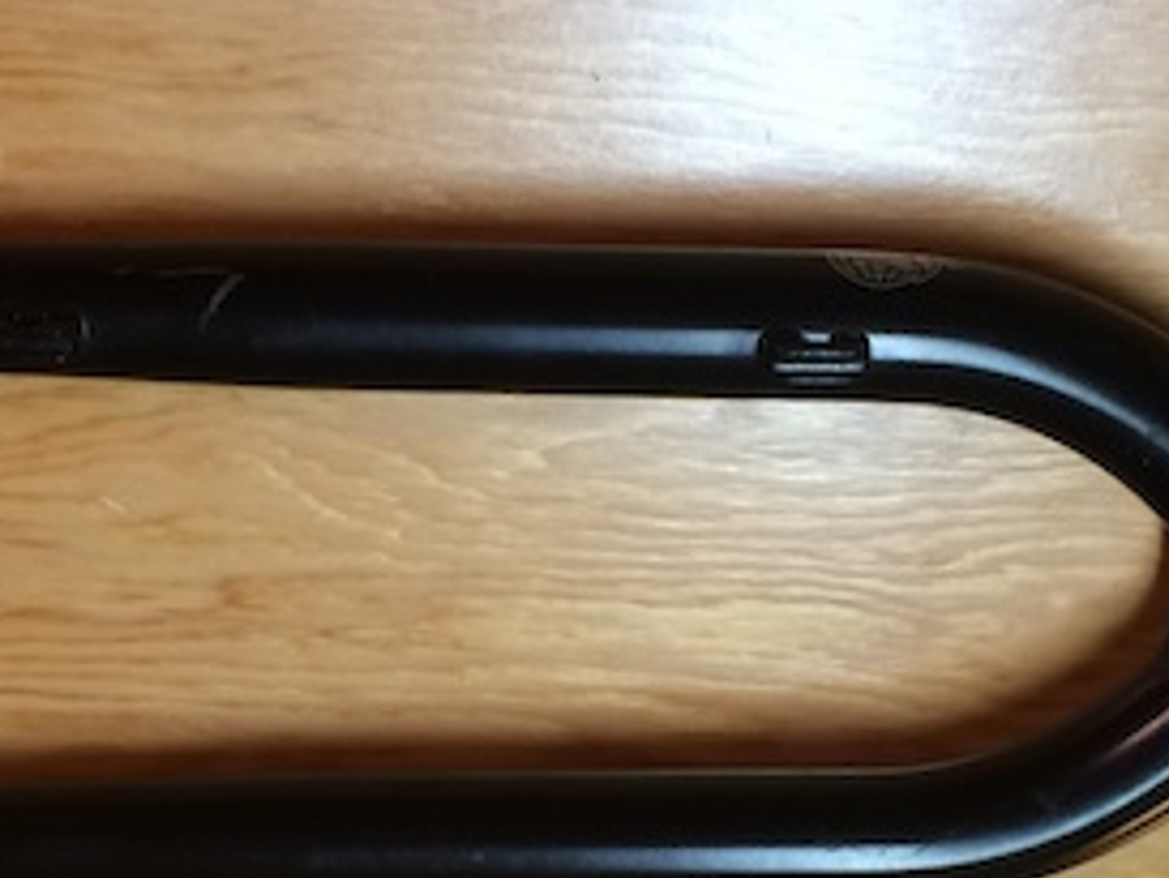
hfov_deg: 23.0
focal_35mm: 85
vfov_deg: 17.3
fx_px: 2872
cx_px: 655
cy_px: 565
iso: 64
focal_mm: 4.15
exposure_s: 1/30
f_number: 2.2
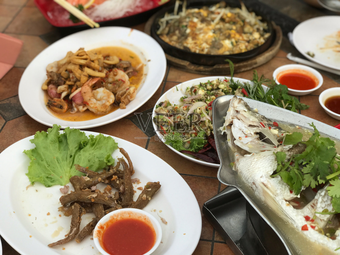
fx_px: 560
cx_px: 170
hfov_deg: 33.8
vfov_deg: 25.7
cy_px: 128
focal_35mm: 57
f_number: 2.8
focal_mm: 6.6
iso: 20
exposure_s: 1/138
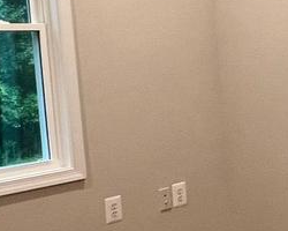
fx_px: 622
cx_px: 393
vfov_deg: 20.9
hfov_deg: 22.7
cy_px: 89
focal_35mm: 73
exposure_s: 1/120
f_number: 1.8
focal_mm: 1.57
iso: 200
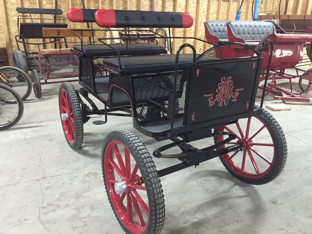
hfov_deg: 61.7
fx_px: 261
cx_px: 156
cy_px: 117
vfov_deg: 48.2
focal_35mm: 29
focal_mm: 4.15
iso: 320
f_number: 2.2
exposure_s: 1/15
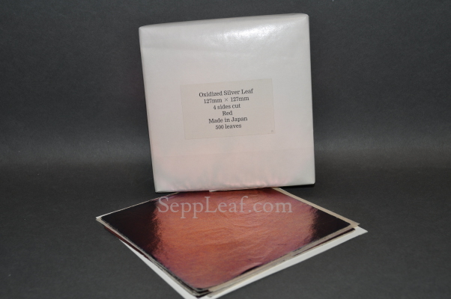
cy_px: 150
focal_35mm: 44
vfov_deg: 30.8
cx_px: 226
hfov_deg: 45.0
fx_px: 544
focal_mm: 29
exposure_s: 1/160
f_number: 9
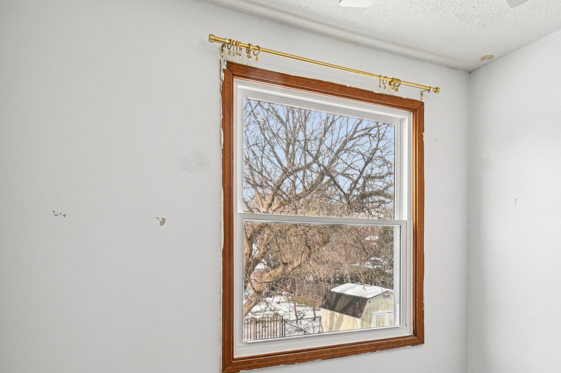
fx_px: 389
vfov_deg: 50.2
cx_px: 333
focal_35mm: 25
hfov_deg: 70.9
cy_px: 252
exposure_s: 1/25
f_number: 8
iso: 100
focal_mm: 10
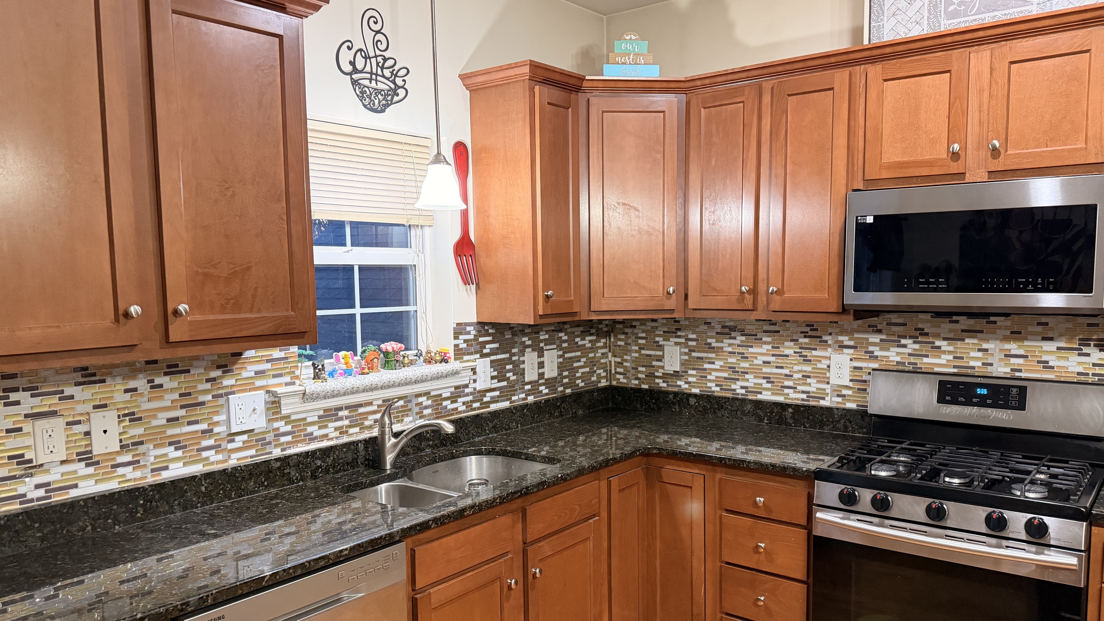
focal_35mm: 27
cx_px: 565
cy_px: 351
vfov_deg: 42.8
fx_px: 790
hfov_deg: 69.9
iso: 500
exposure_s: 1/60
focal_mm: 6.76
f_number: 1.78
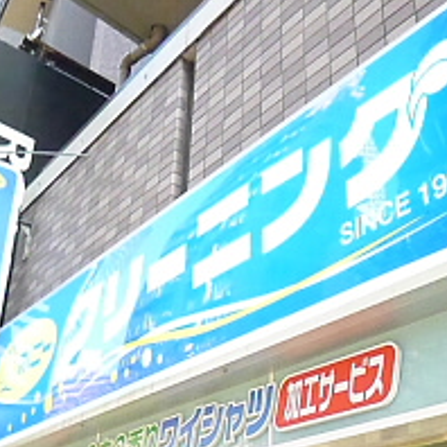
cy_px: 256
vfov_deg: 36.7
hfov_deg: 36.8
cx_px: 228
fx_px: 672
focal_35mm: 46
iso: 1600
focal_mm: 4.3
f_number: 2.5
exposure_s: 1/1300
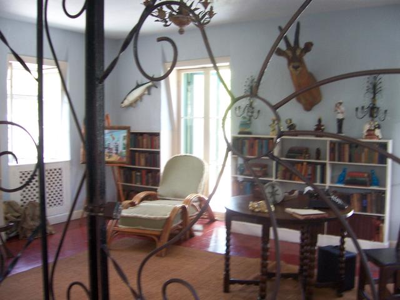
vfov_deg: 39.7
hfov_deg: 51.4
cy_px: 150
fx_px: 416
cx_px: 200
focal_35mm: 36
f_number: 3
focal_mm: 6
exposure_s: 1/10
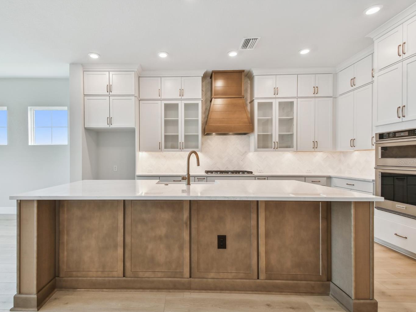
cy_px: 162
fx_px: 204
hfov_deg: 90.5
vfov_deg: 74.7
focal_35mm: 17
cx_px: 180
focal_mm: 10
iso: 100
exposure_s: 1/50
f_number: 7.1
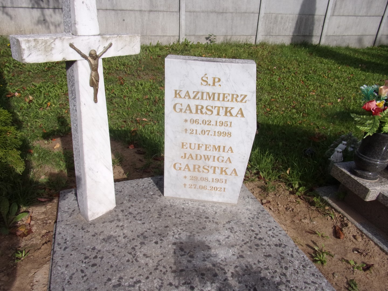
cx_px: 194
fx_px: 269
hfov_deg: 71.6
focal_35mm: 24
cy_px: 146
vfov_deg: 56.8
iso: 80
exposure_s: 1/150
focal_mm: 4.3
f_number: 10.8
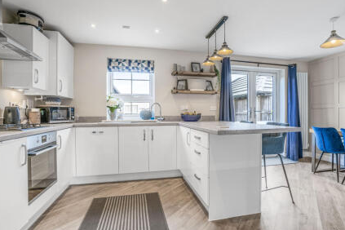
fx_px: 172
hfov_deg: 89.9
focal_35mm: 18
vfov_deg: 67.3
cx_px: 182
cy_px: 120
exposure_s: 1/20
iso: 400
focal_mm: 16
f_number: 8
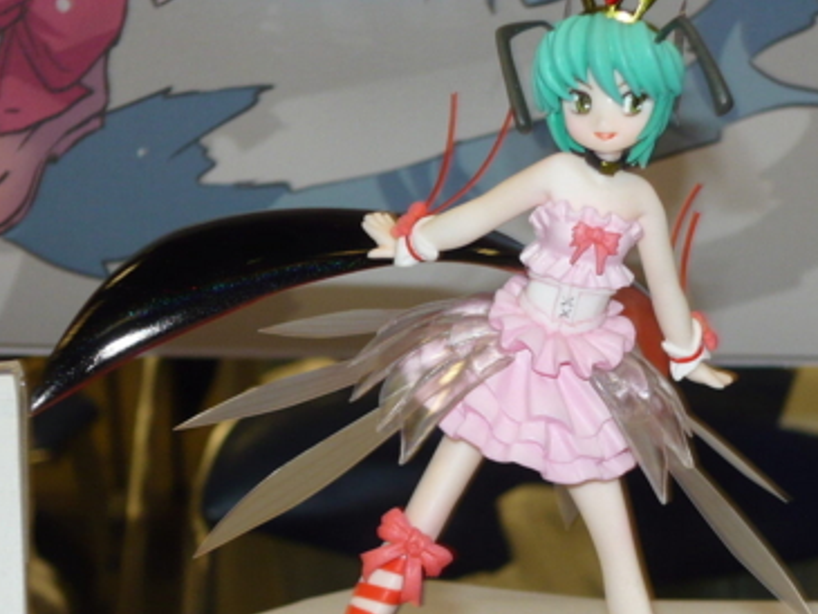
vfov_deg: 12.1
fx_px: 2884
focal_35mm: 122
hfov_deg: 16.1
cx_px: 477
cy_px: 368
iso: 100
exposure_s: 1/40
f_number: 3.7
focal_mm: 10.2
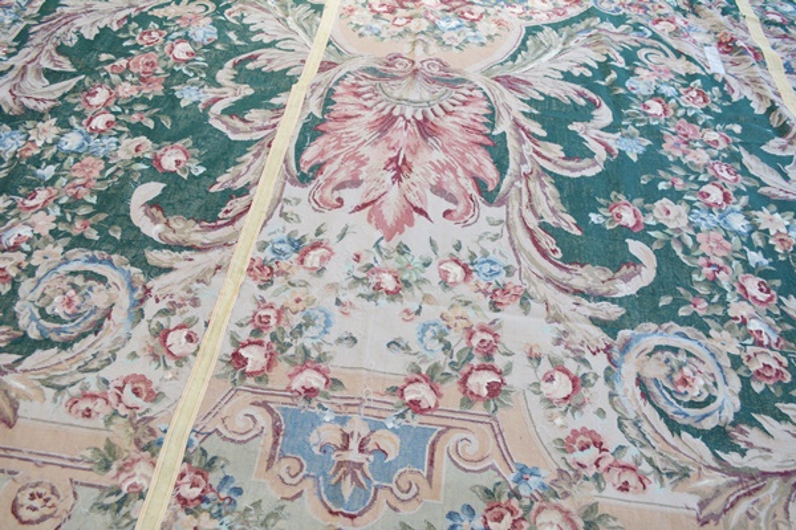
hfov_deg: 61.9
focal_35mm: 30
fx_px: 663
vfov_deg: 43.6
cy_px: 265
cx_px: 398
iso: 400
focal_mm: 20
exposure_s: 1/125
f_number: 5.6
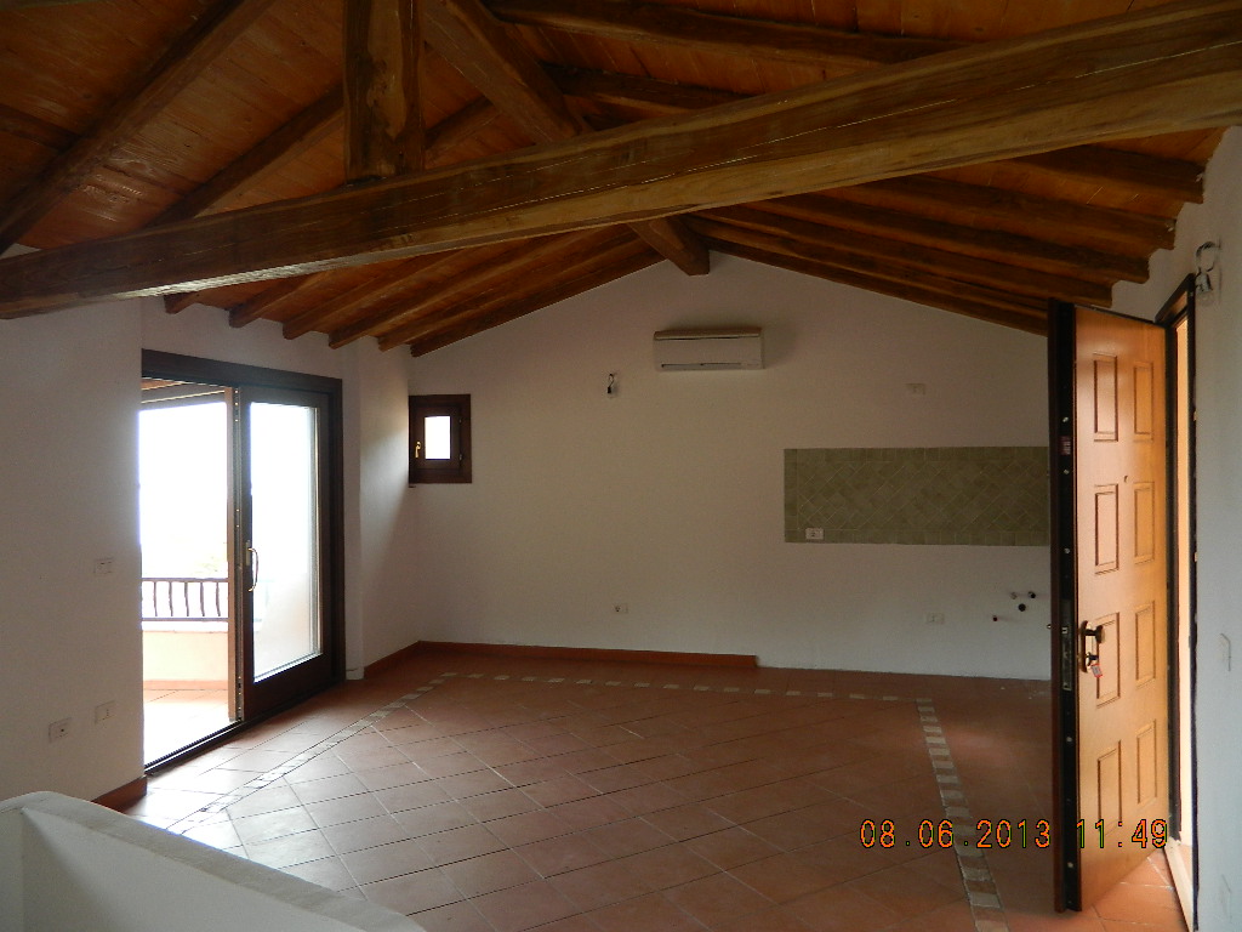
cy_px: 466
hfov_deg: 69.4
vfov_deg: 54.9
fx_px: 897
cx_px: 621
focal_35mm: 25
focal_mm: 4.5
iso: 110
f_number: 3.1
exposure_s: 1/30
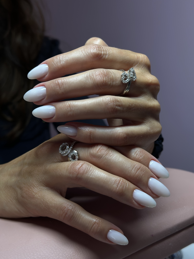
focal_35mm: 48
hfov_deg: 30.3
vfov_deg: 39.7
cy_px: 130
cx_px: 97
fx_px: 359
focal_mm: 6.86
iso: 80
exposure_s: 1/615
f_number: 1.78
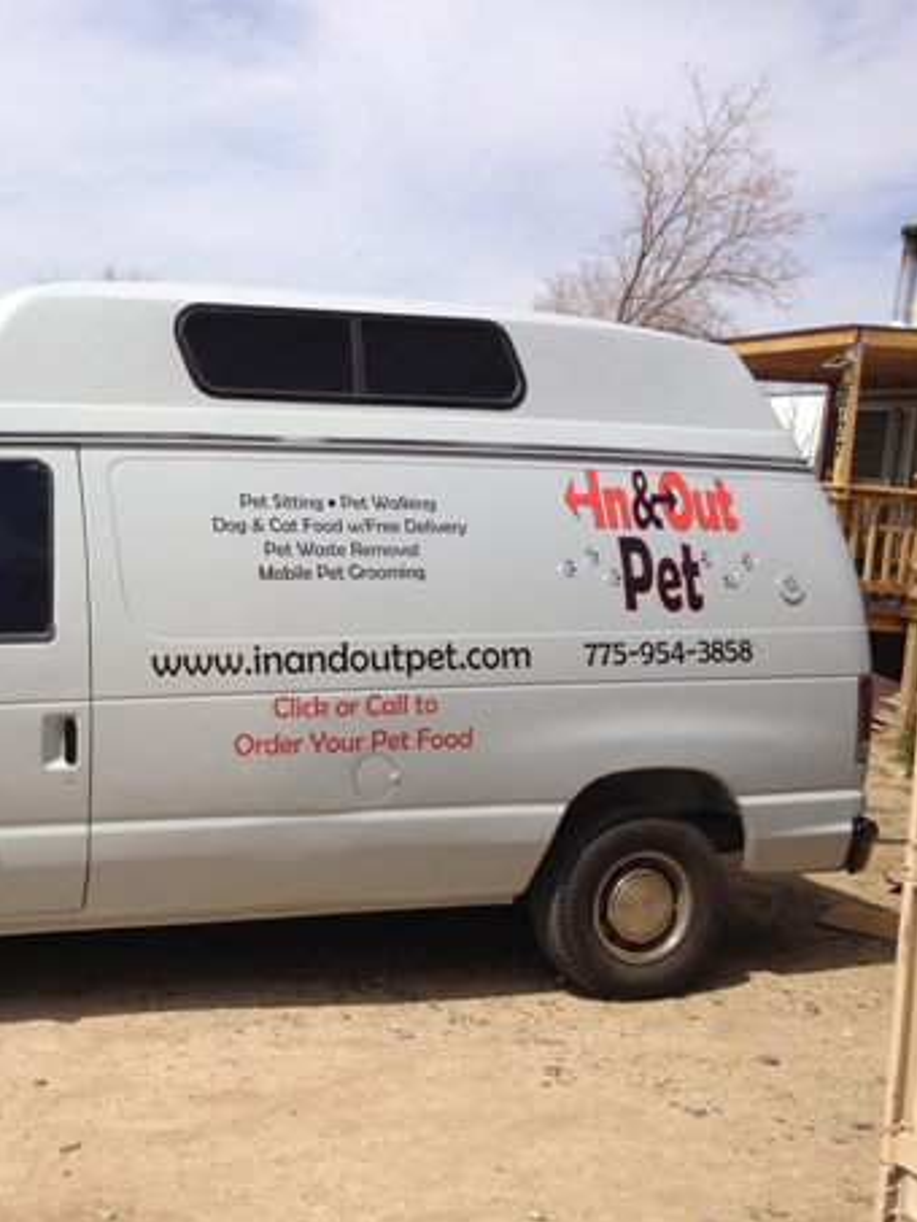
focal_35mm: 47
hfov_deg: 29.8
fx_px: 1659
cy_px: 612
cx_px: 124
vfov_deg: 40.4
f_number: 2.4
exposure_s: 1/2304
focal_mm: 4.28
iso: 64
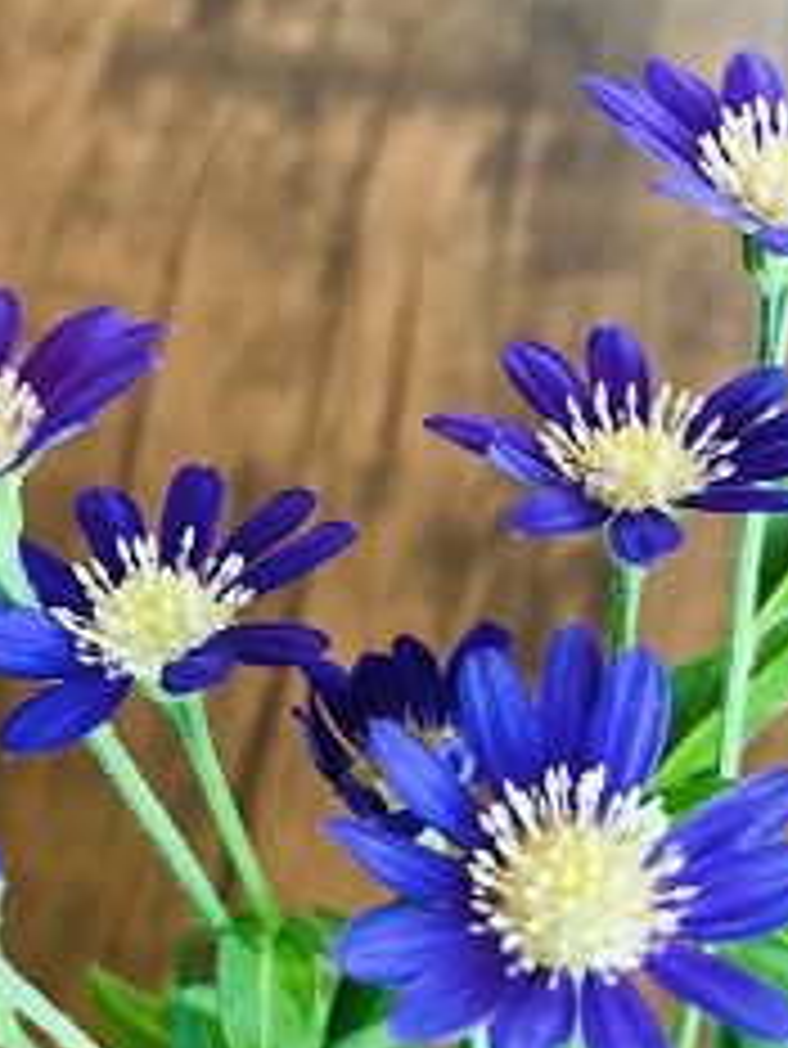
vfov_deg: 39.5
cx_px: 450
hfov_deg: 30.3
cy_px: 630
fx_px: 1456
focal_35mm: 48
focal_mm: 3.99
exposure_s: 1/24
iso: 40
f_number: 1.8
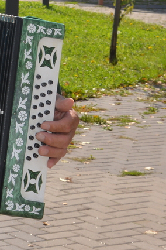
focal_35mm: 180
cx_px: -122
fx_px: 1247
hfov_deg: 7.4
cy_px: -28
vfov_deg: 11.3
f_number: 11
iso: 100
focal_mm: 32
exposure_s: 1/200
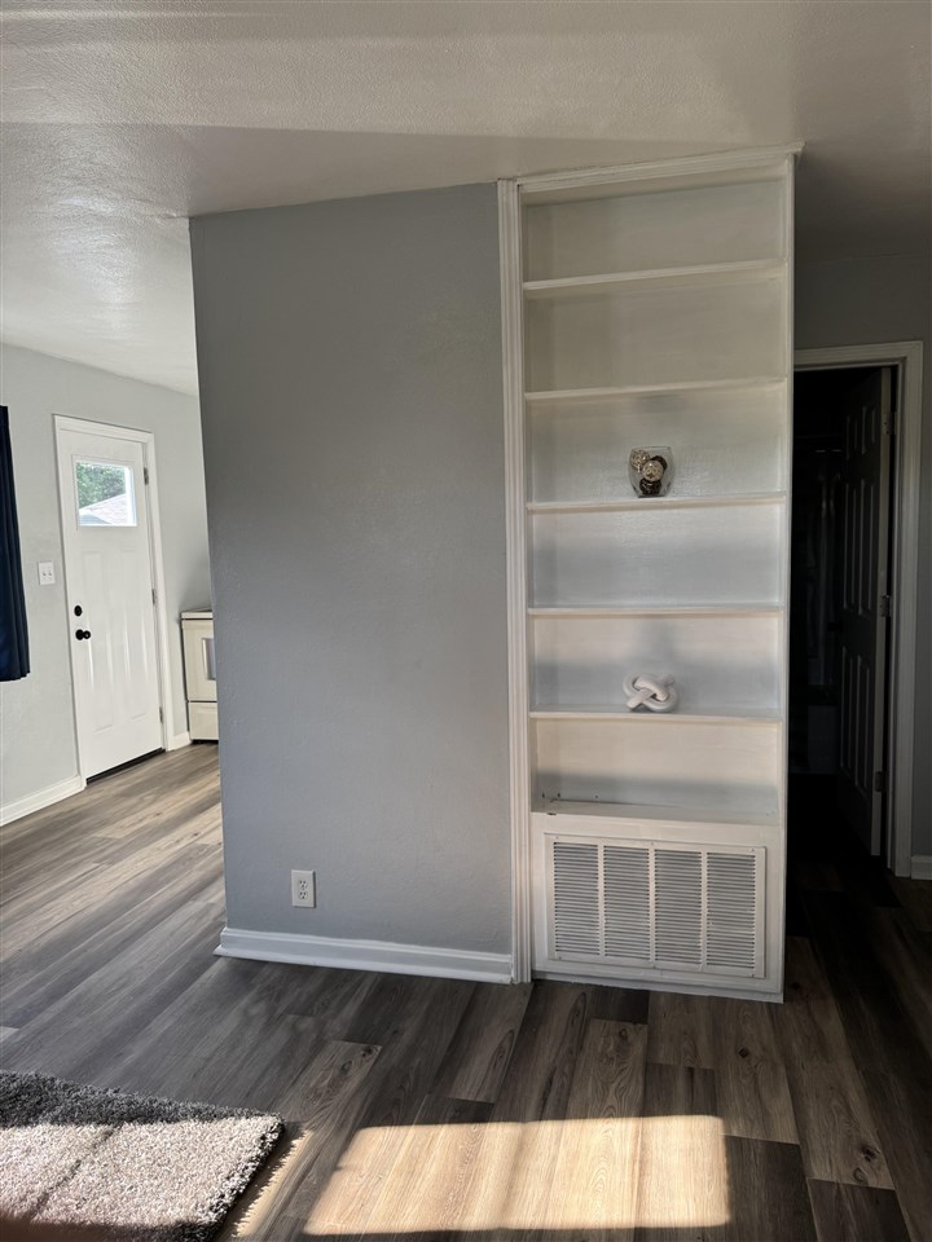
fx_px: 862
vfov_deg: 71.6
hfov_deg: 56.8
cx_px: 466
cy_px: 621
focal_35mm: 24
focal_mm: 6.76
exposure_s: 1/121
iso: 100
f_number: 1.78
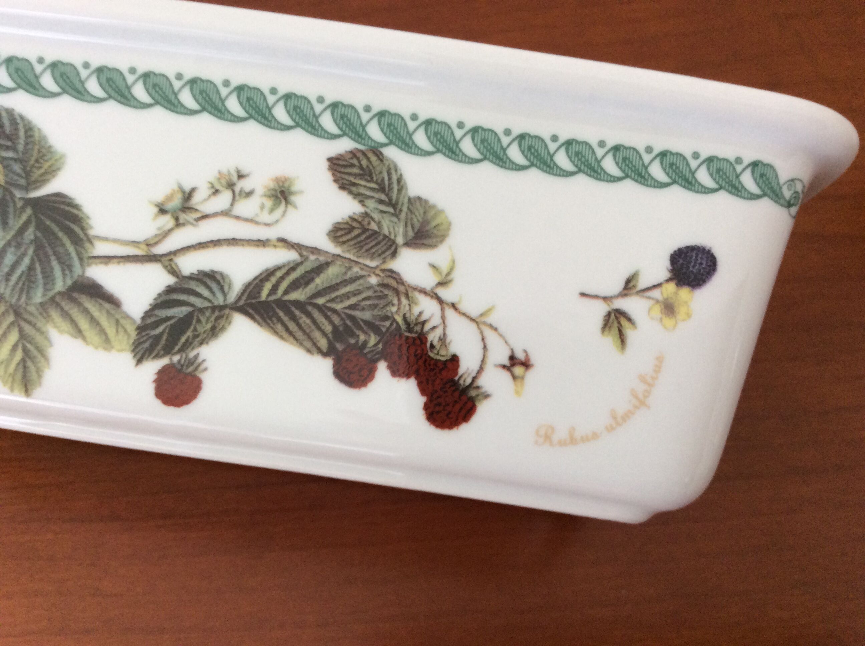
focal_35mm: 32
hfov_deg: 56.9
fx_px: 798
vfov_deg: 44.1
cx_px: 432
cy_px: 323
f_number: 2.4
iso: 125
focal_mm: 3.3
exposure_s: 1/25
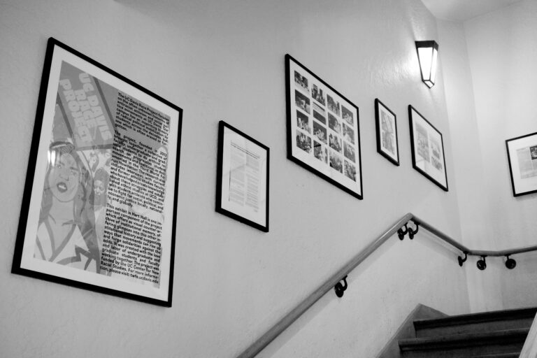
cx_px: 268
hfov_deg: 47.4
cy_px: 179
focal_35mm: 41
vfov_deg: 32.6
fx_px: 612
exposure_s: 1/180
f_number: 2.8
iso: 5000
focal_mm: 27
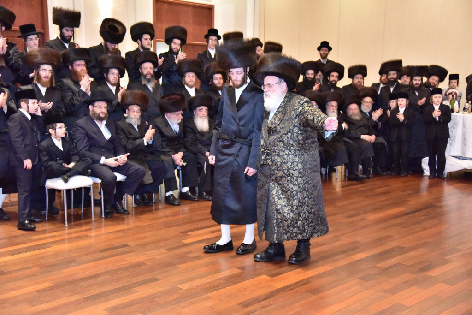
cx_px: 236
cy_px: 158
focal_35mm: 44
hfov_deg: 44.5
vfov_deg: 30.5
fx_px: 577
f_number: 4
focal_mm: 44
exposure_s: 1/250
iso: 8000
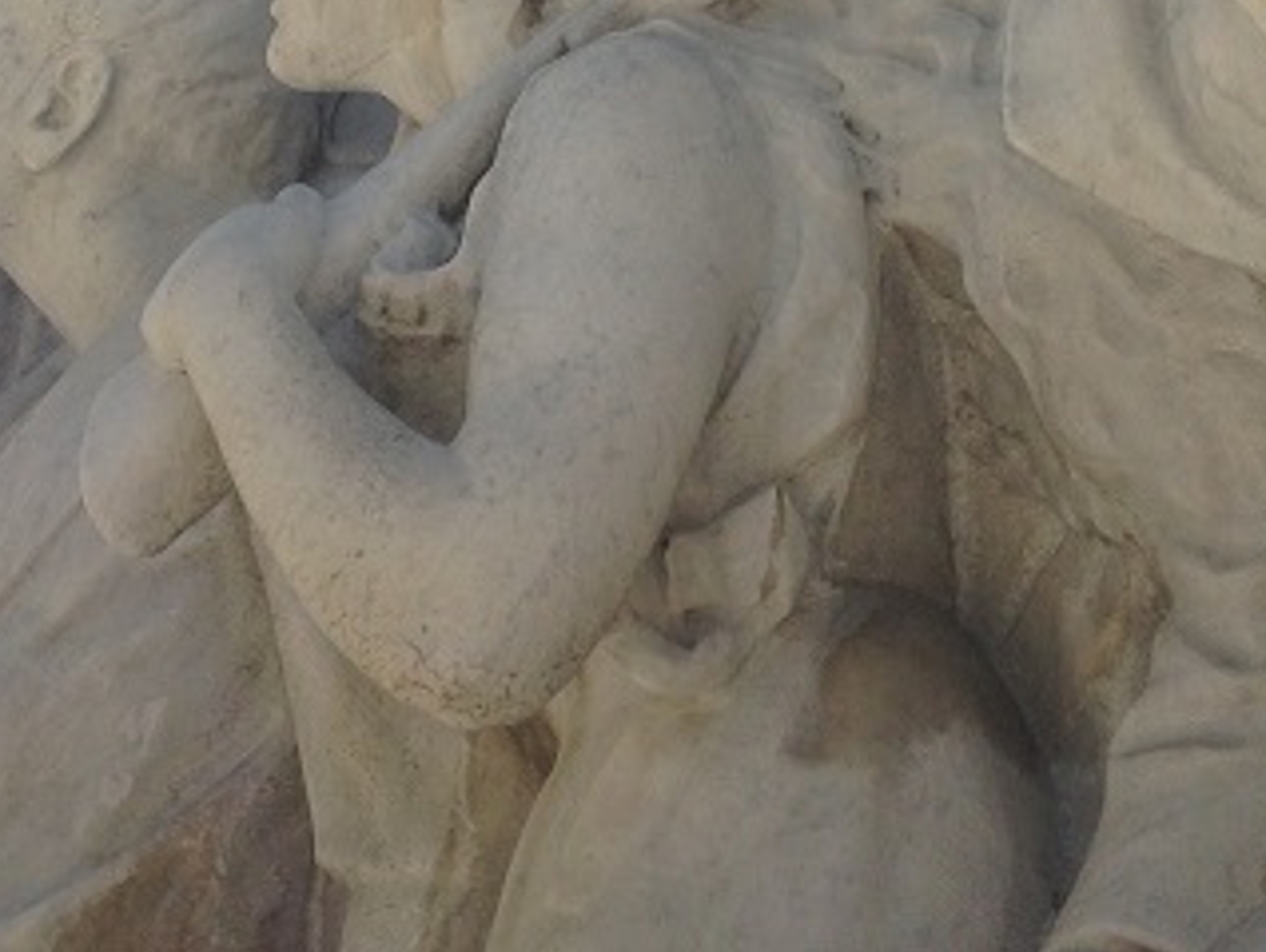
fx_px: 3038
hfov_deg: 23.5
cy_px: -235
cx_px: 677
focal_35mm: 83
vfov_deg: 16.9
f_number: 2.4
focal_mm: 4.12
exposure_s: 1/1938
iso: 50
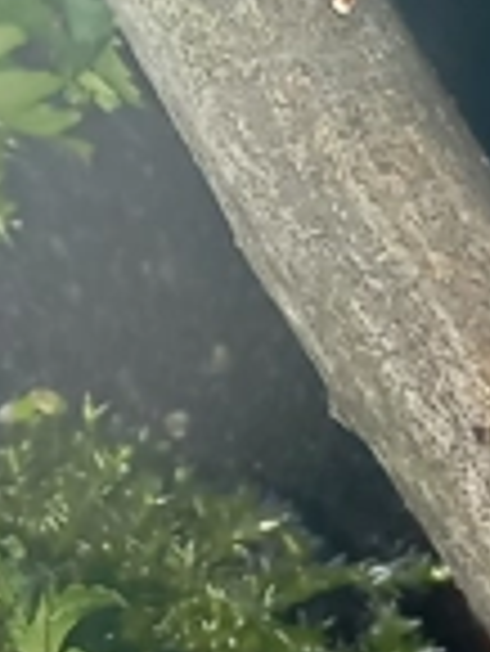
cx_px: 58
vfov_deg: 8.4
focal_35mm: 233
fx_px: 4391
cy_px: -157
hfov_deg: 6.4
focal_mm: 4.27
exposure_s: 1/16.7
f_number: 1.8
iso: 175
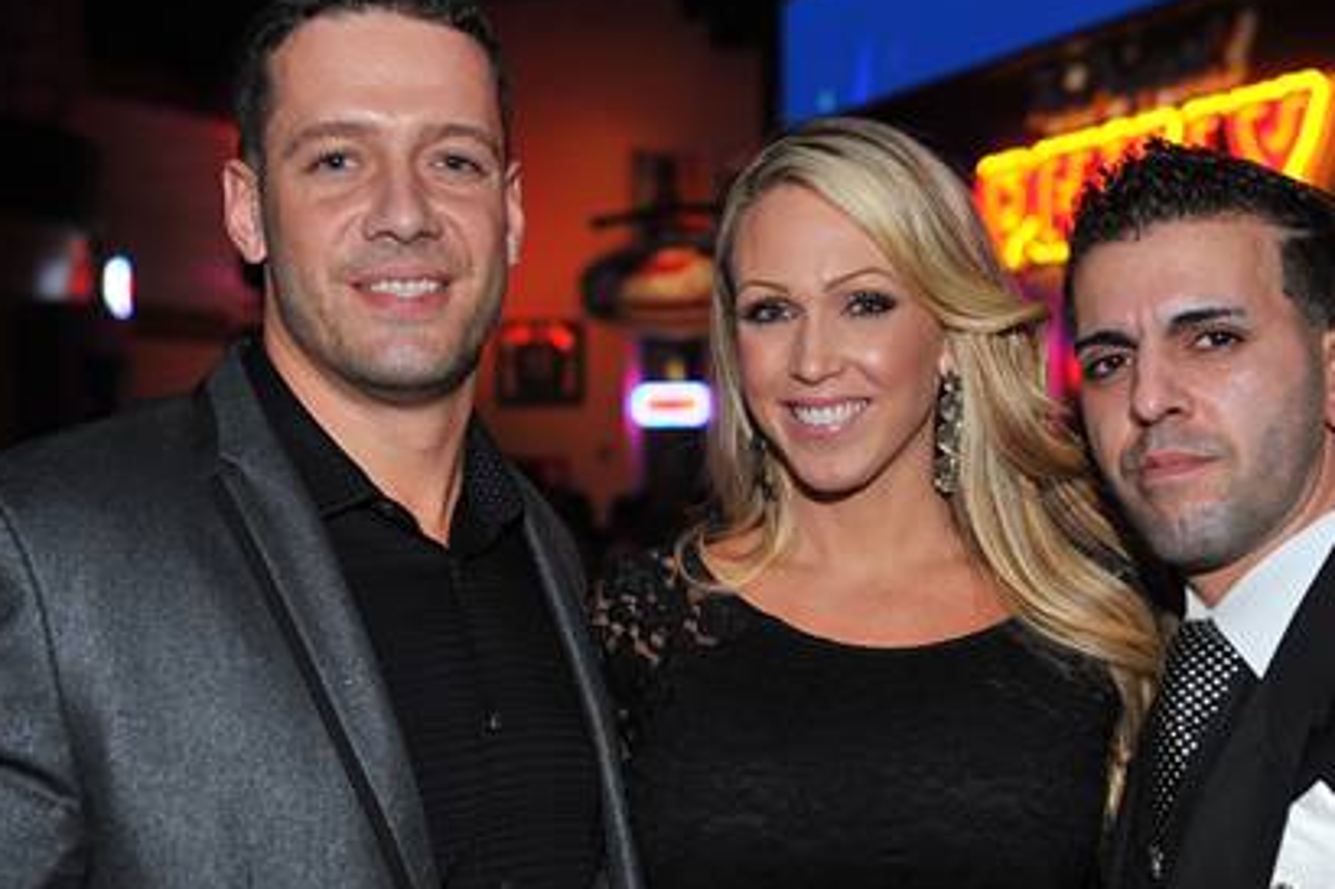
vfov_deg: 20.3
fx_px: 2483
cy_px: 524
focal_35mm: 67
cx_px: 824
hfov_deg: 30.0
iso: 800
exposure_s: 1/100
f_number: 4
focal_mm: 50
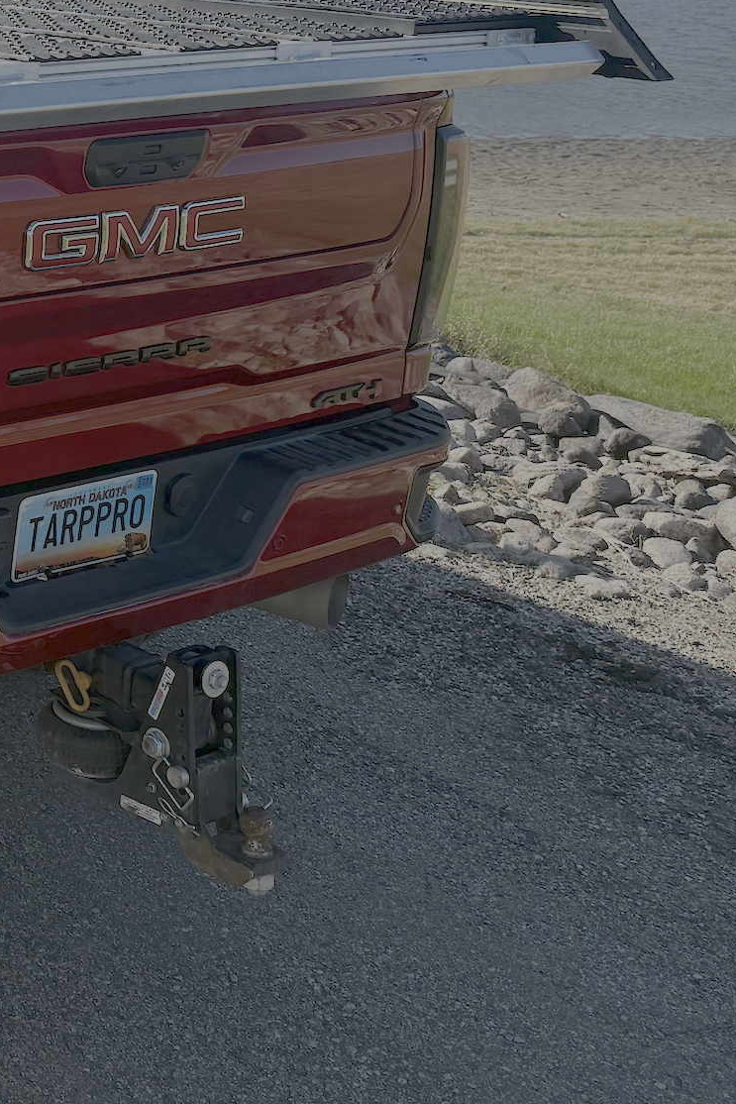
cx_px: -383
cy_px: 241
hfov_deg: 20.5
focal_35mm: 56
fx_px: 1717
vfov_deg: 34.7
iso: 100
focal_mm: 6.76
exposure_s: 1/3145
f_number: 1.78
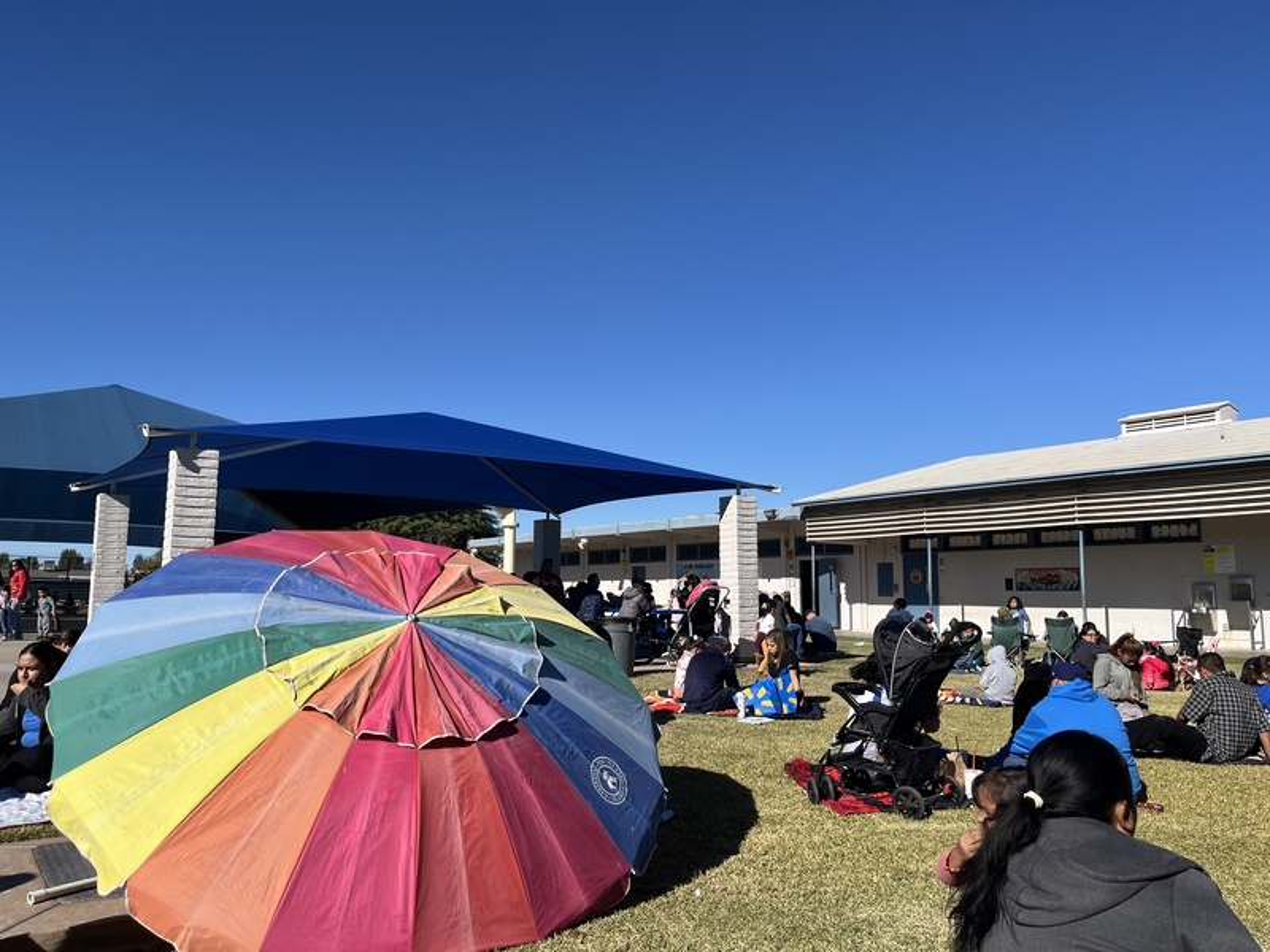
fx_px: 954
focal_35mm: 26
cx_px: 635
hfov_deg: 67.3
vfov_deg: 53.1
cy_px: 476
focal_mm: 5.1
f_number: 1.6
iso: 50
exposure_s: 1/4651
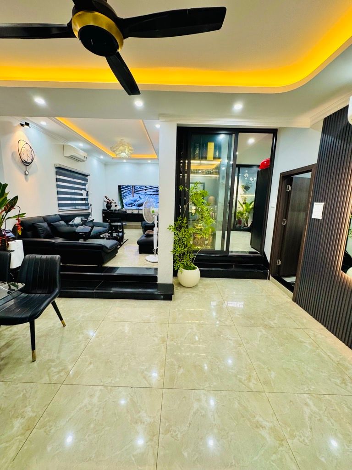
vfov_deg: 102.1
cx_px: 176
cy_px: 235
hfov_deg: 85.7
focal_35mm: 14
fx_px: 190
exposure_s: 1/100
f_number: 2.2
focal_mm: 2.22
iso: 200
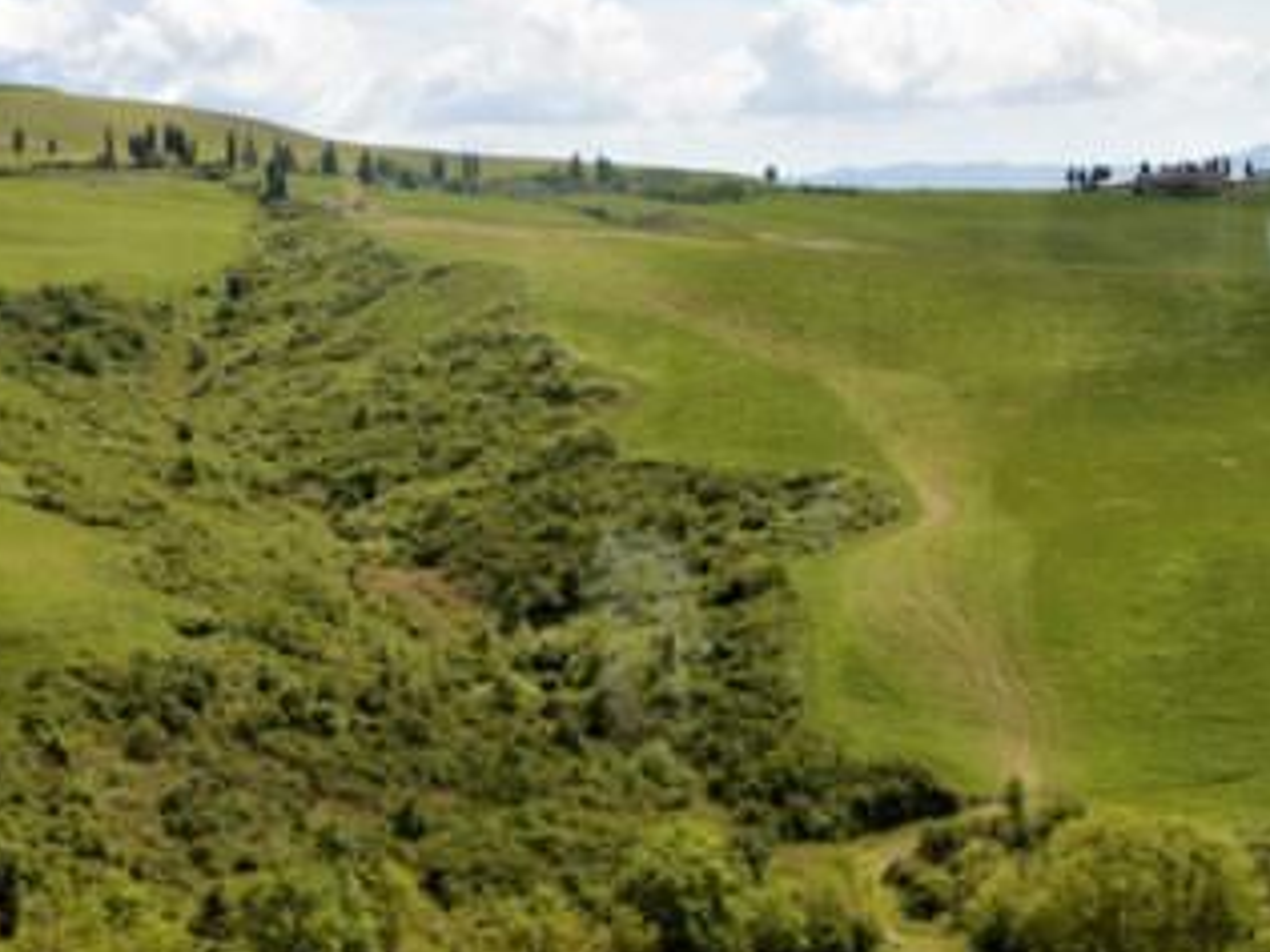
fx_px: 2825
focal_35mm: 77
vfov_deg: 19.1
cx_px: 64
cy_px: 329
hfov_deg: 24.4
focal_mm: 22
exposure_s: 1/160
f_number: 6.3
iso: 100
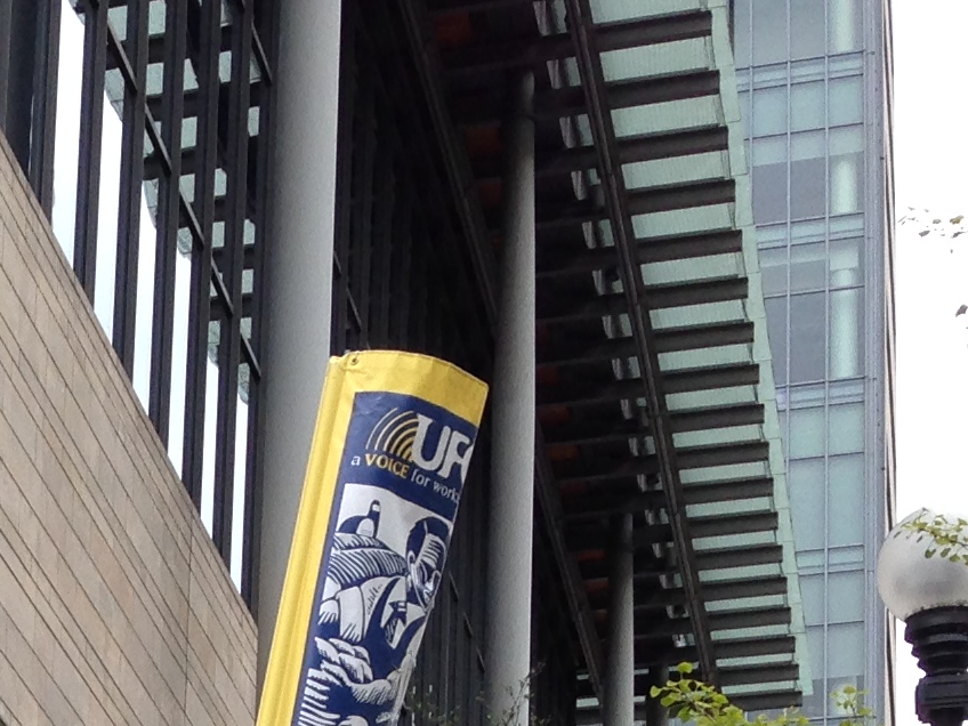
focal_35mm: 127
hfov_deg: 14.3
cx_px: -588
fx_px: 3551
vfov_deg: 10.8
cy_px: 1349
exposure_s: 1/213
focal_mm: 4.12
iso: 50
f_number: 2.4
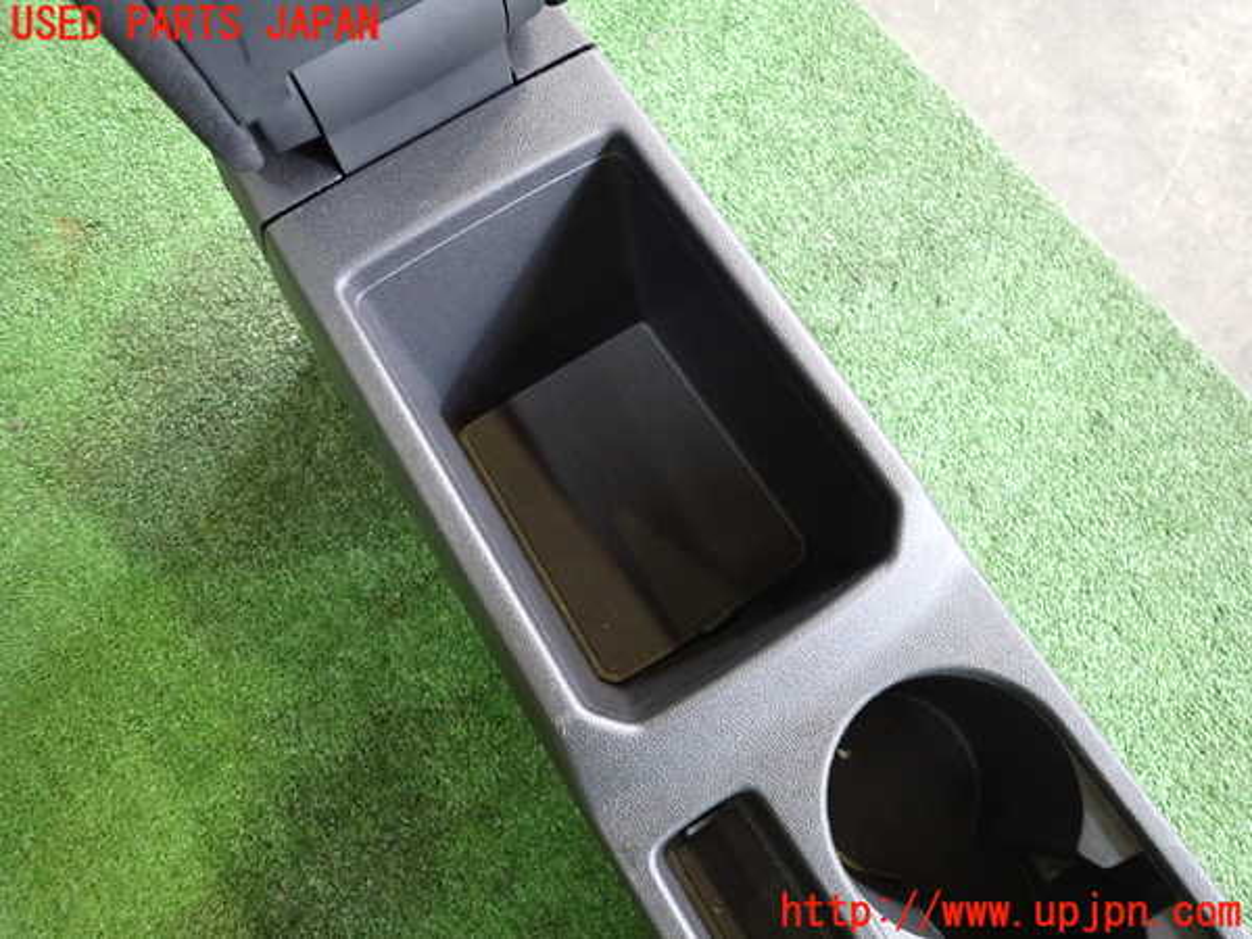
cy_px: 470
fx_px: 904
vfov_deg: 54.9
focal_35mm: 25
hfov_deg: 69.4
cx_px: 626
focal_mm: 4.5
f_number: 2
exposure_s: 1/30
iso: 800
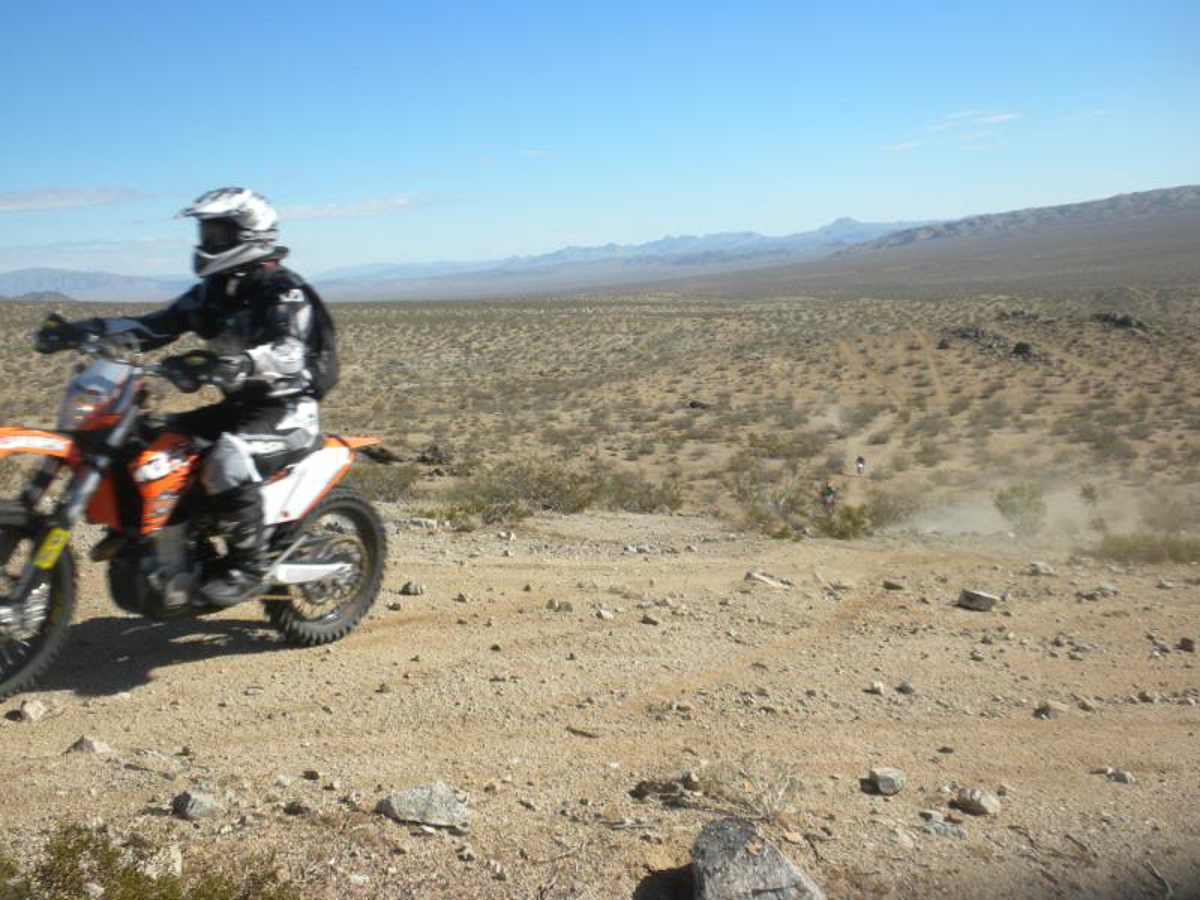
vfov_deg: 38.7
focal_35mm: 37
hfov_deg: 50.1
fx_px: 1283
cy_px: 450
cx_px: 600
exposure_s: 1/171
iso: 90
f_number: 10
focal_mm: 6.6
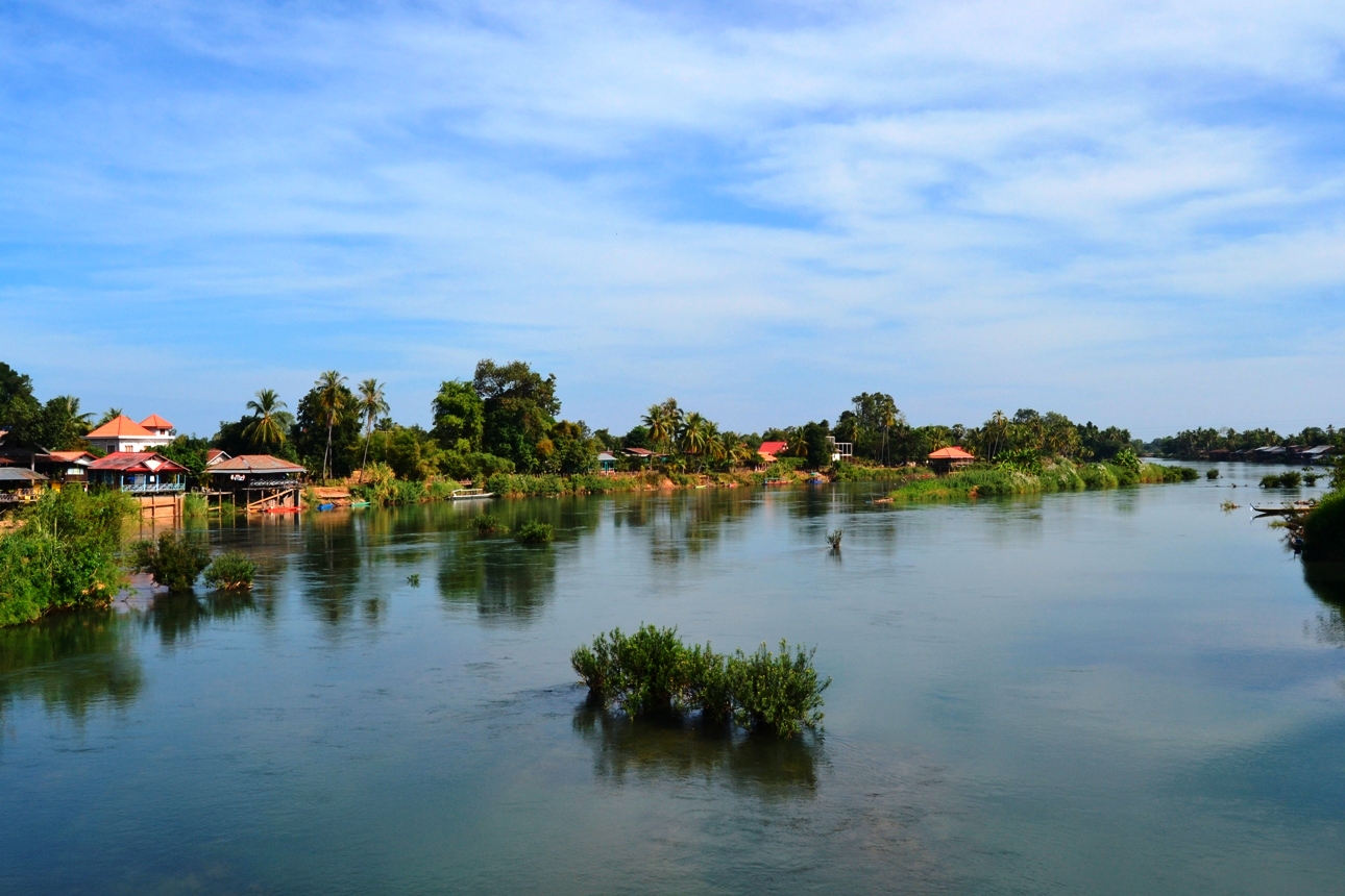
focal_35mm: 34
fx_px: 1289
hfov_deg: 55.1
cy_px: 448
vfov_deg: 38.4
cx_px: 672
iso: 400
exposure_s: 1/500
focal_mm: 23
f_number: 11
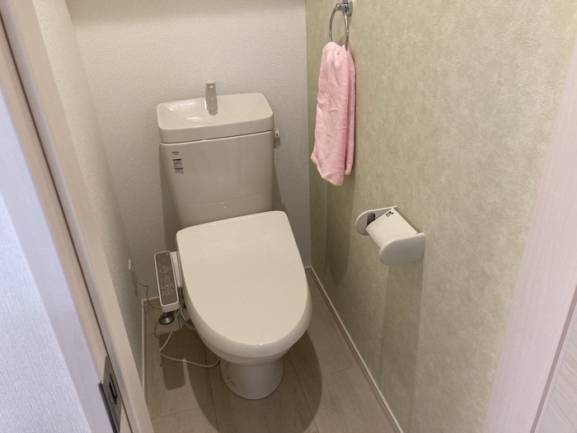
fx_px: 467
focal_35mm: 28
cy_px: 216
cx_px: 288
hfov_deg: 63.4
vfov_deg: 49.7
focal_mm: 3.99
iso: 125
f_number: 1.8
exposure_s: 1/60
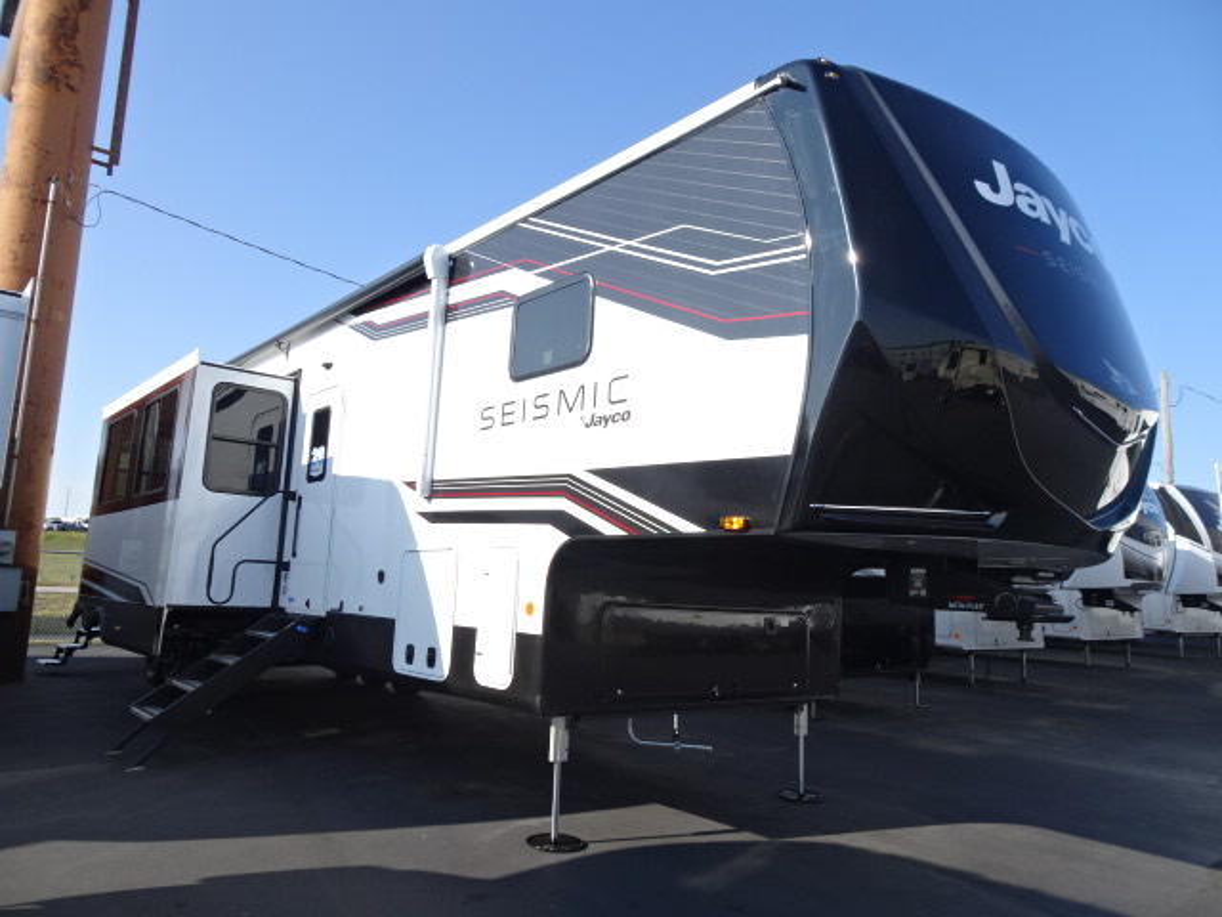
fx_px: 847
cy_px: 458
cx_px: 611
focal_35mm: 24
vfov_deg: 56.8
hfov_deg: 71.6
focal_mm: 4.1
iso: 80
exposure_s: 1/640
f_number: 3.5
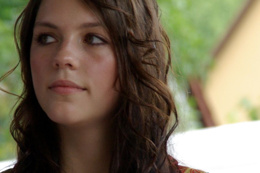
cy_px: 233
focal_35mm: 679
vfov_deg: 2.0
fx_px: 4904
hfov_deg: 3.0
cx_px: 92
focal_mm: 200
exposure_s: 1/125
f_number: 8
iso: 400
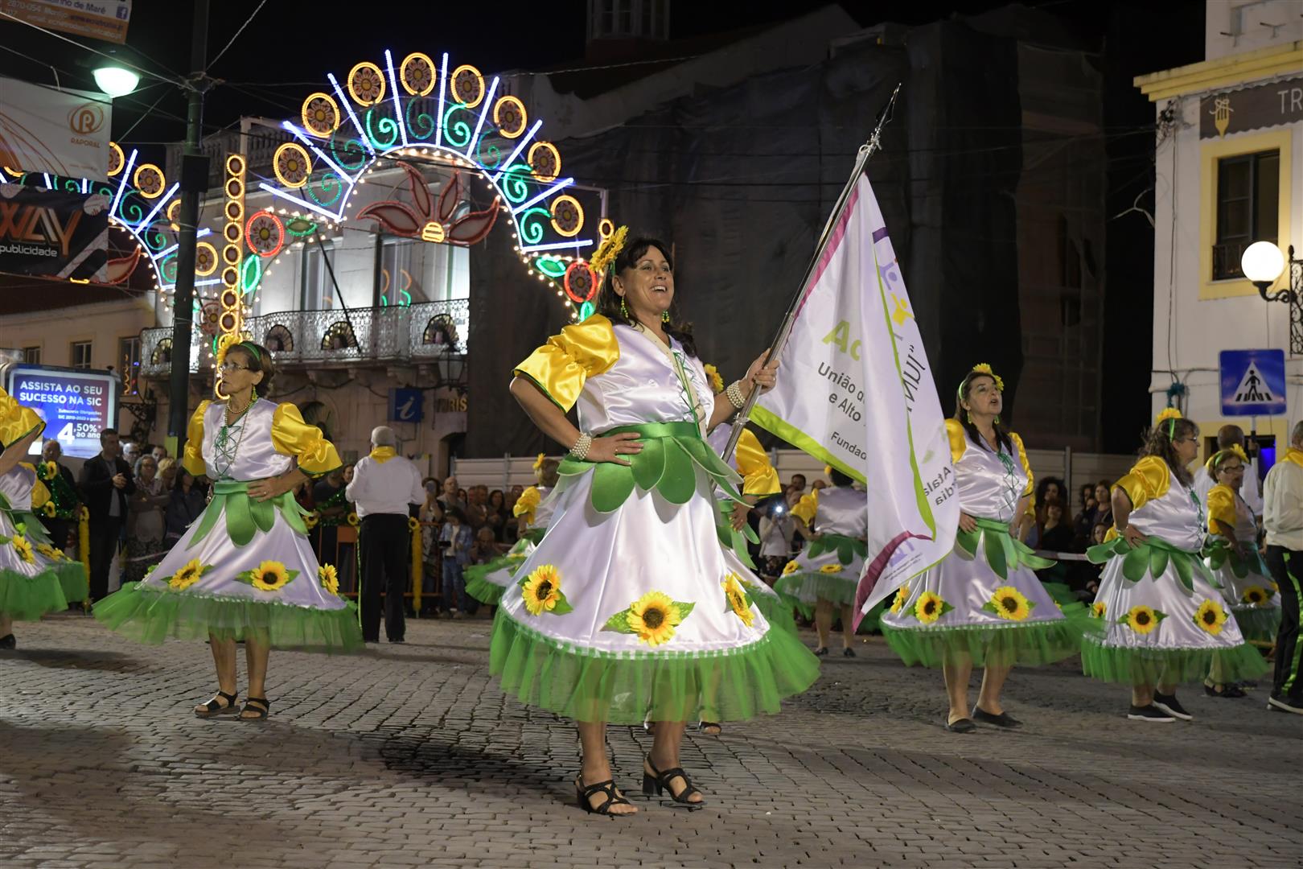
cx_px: 652
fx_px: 2063
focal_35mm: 57
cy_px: 434
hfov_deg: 35.1
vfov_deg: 23.8
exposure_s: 1/125
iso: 2500
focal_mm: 38
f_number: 4
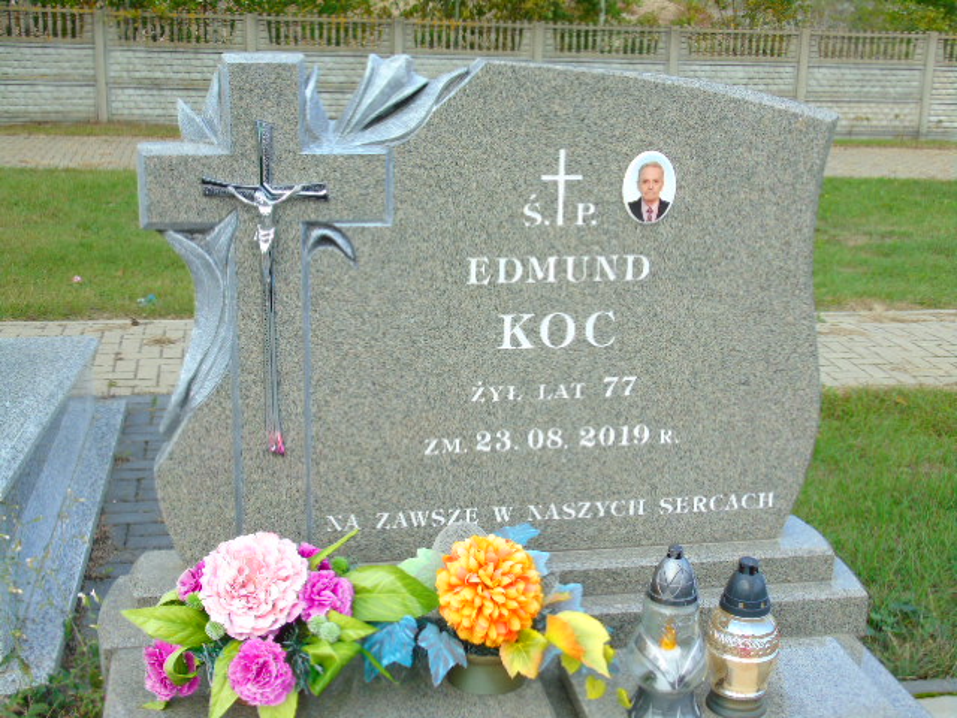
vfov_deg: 31.5
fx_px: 1272
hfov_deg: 41.2
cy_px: 359
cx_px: 478
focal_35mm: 46
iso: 80
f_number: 4.1
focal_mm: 8.2
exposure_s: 1/100
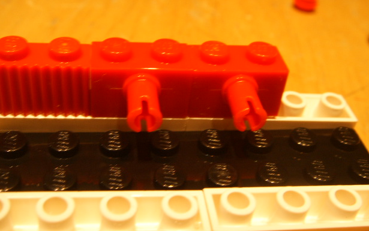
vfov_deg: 29.9
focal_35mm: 43
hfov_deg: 46.2
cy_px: 104
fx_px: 433
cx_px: 186
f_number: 3.5
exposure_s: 1/4
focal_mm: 6.6
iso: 63
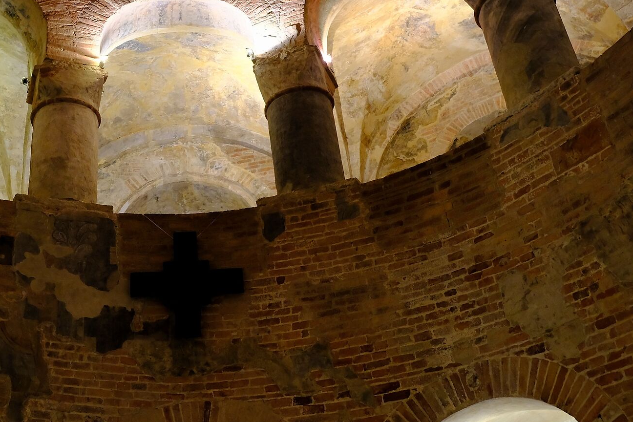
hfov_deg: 39.0
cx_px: 194
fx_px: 879
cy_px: 101
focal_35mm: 50
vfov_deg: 26.6
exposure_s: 1/3
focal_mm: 18
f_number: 3.6
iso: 1000
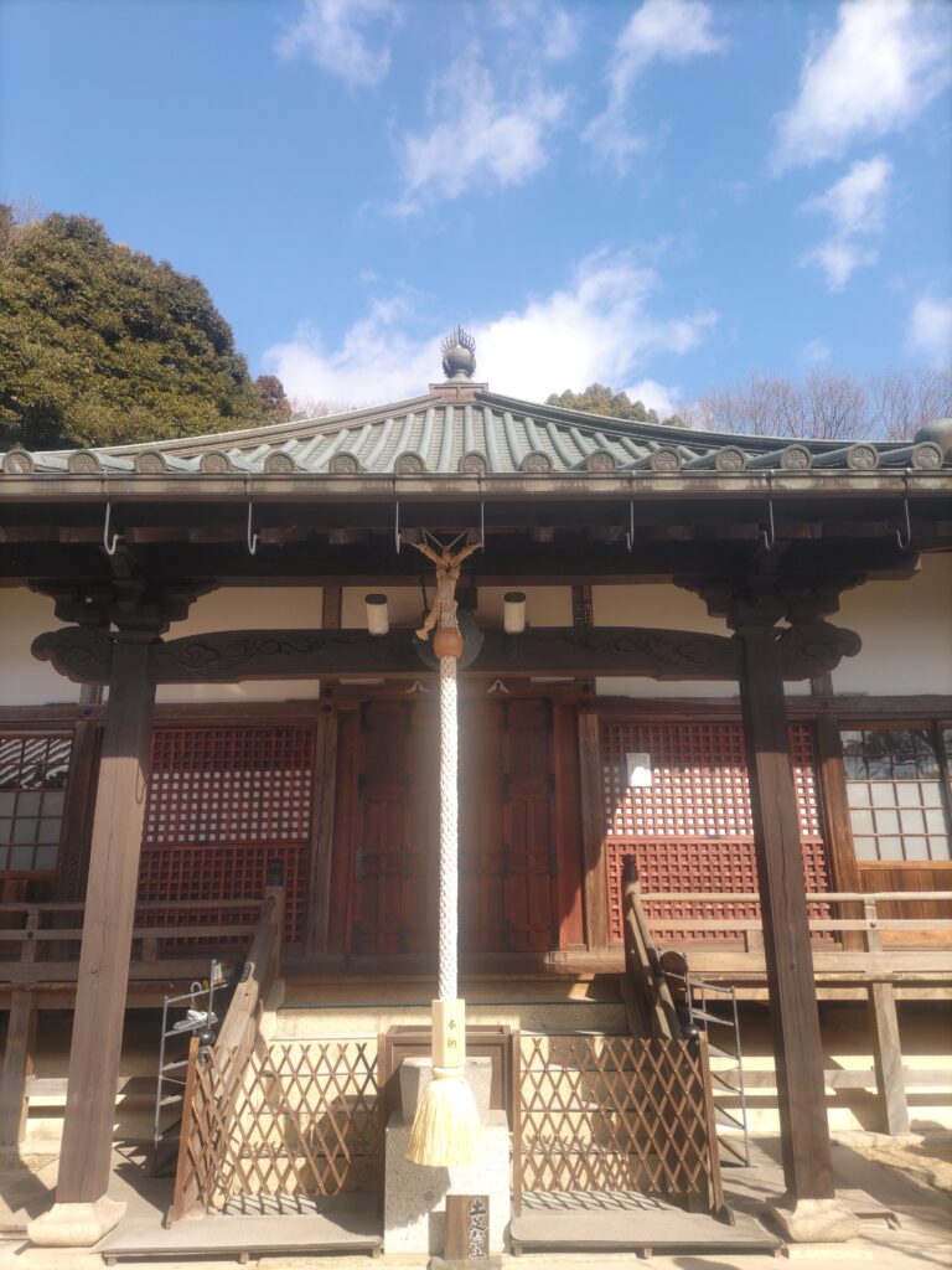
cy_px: 635
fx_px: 953
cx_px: 476
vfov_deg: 67.3
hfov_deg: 53.1
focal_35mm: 26
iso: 50
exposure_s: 1/715
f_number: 1.79
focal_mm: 4.8
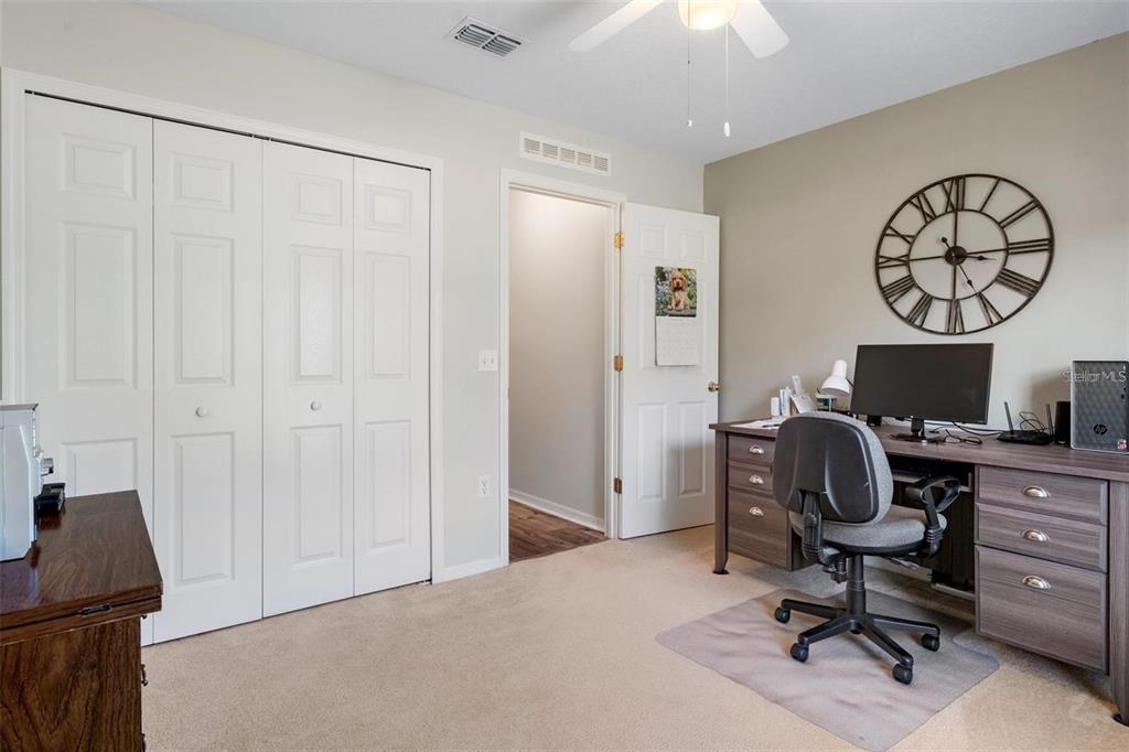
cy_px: 376
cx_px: 564
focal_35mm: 19
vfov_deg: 64.5
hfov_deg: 86.9
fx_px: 596
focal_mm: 19
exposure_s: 1/1.25
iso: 320
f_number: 8
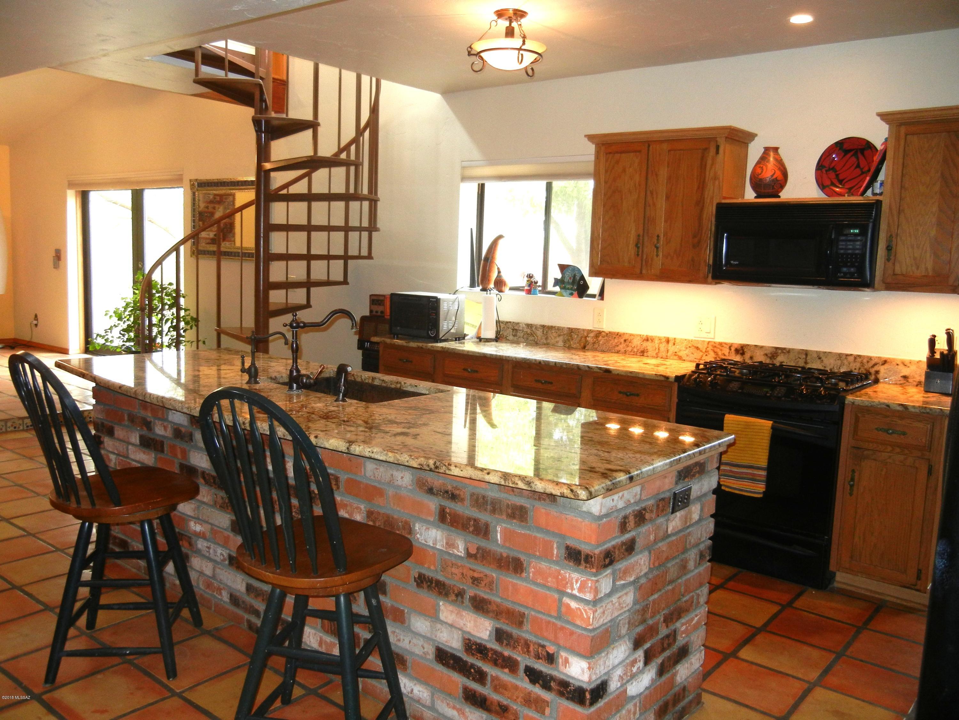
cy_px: 360
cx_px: 480
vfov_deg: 46.8
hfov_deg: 60.0
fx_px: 831
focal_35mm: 30
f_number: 3.5
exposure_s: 1/30
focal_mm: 5.4
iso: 200
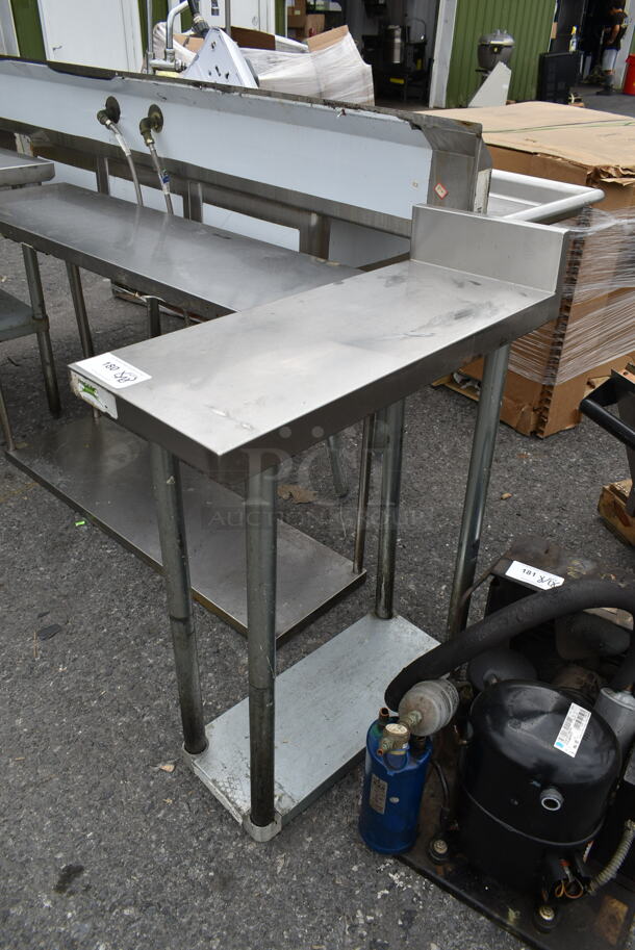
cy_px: 475
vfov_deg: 67.3
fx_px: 713
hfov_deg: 48.0
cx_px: 318
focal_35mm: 27
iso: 100
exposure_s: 1/200
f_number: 7.1
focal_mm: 18
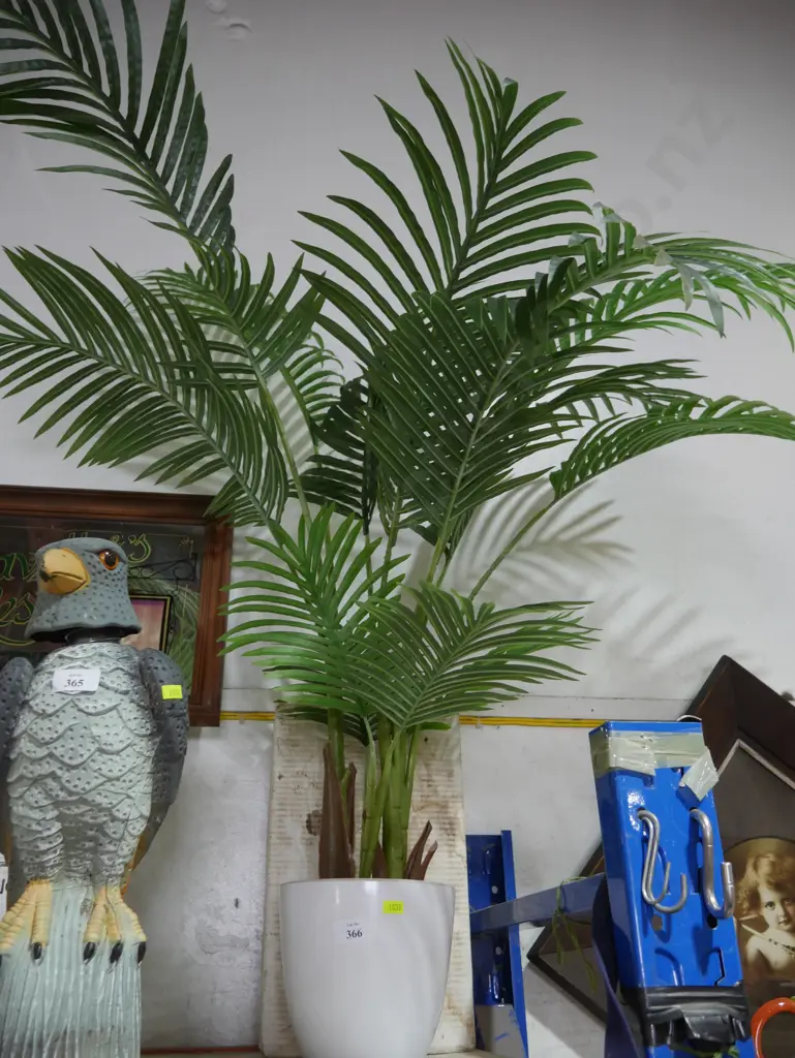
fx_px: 857
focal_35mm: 28
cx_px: 398
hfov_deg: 49.8
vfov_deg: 63.4
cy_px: 529
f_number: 3.5
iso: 500
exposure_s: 1/60
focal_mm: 14
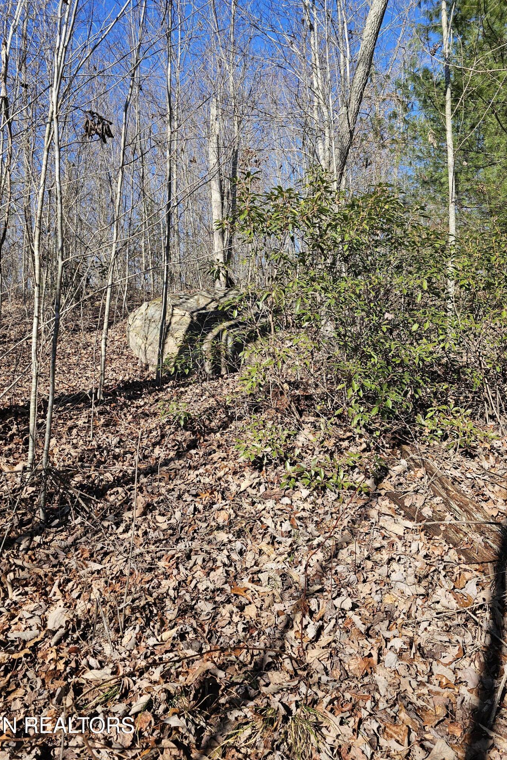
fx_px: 507
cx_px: 259
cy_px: 379
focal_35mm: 24
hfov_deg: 53.1
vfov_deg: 73.7
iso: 10
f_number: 1.7
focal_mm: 6.3
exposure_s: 1/299
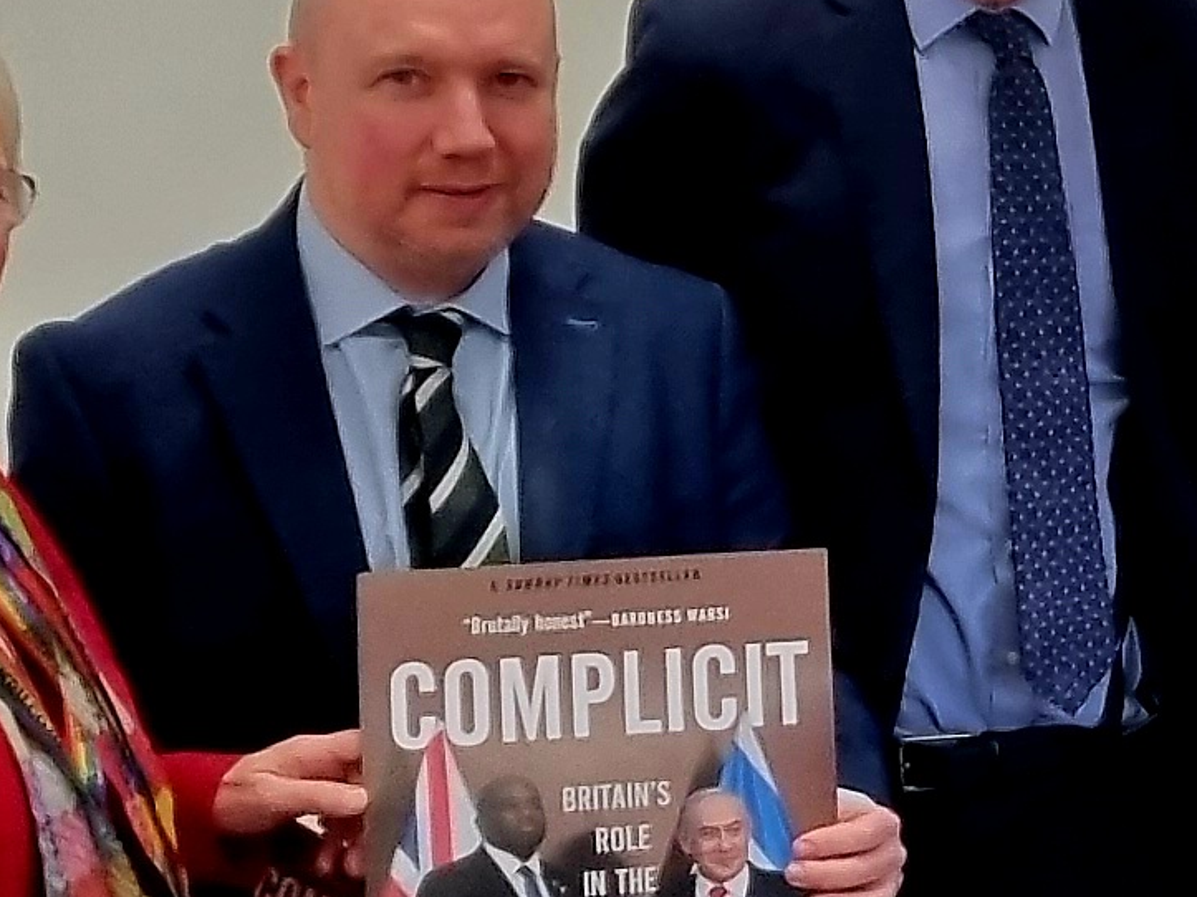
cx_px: 2487
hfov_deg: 12.0
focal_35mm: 145
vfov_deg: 10.2
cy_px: 311
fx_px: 5013
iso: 320
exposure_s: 1/100
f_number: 1.8
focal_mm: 5.4
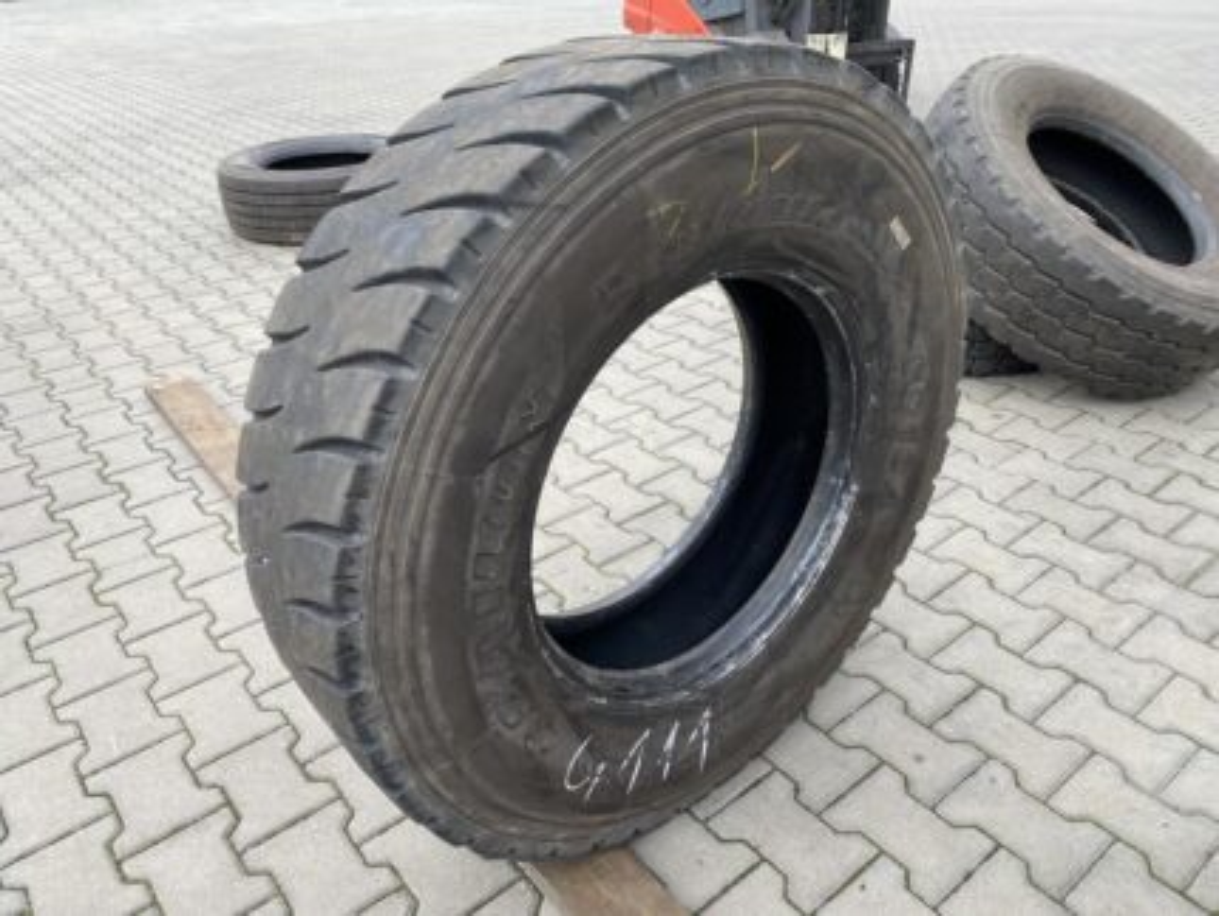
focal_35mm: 26
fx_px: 916
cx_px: 610
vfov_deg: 53.1
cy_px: 458
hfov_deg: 67.3
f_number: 1.8
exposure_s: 1/182
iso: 32
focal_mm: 4.25
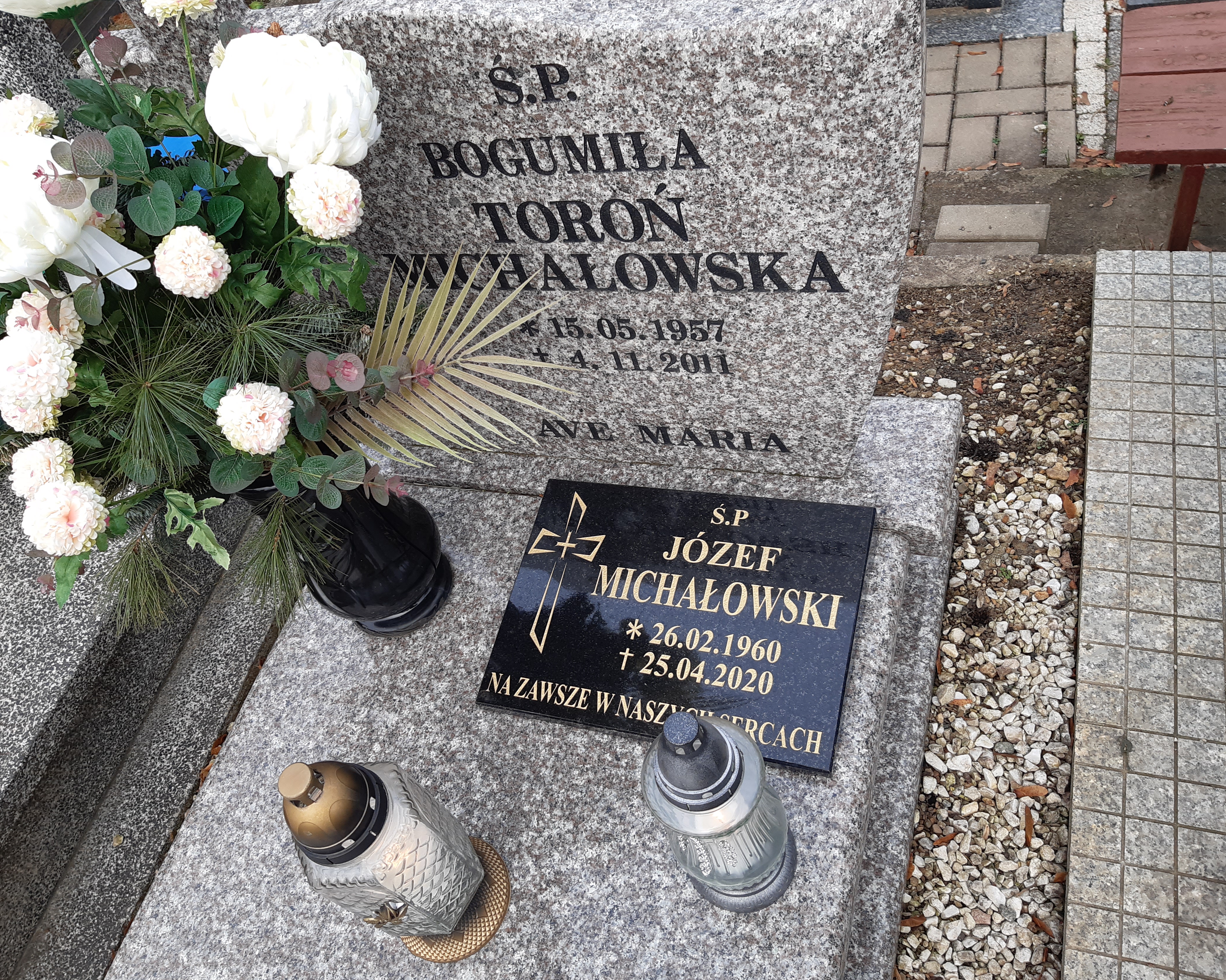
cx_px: 576
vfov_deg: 51.5
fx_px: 1016
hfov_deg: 62.2
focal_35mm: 28
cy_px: 503
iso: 40
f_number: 1.7
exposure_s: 1/240
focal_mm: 3.92
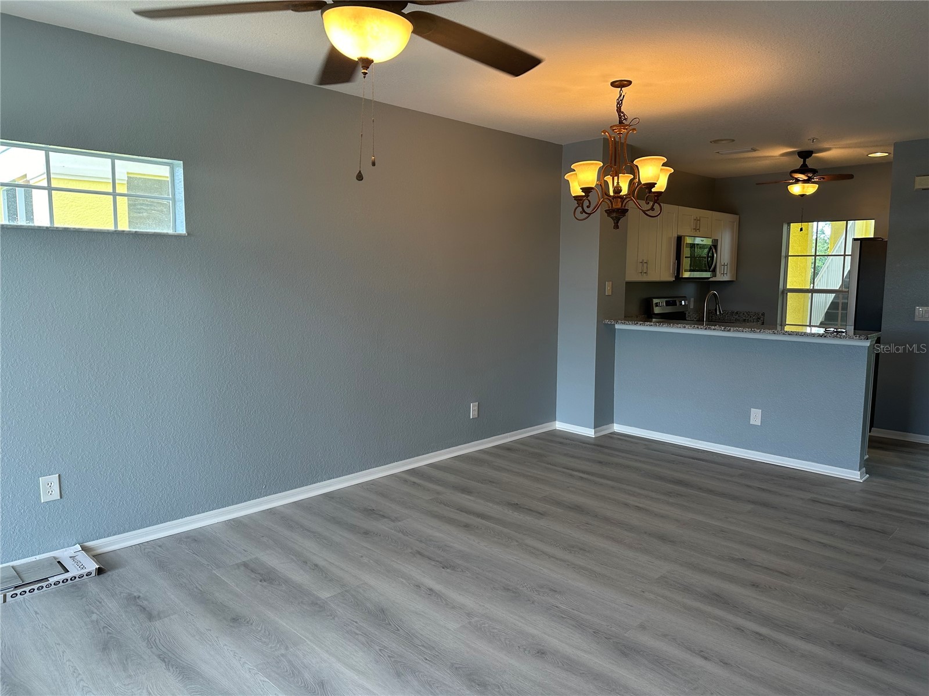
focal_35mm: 24
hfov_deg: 71.6
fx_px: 644
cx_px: 464
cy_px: 348
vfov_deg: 56.8
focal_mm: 6.86
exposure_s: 1/124
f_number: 1.78
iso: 100
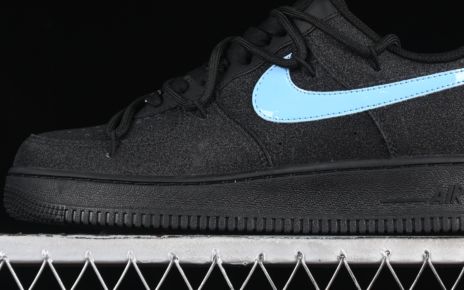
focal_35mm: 124
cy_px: 82
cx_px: 273
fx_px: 1568
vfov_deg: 10.6
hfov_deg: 16.8
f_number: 6.3
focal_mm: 50
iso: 160
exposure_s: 1/50
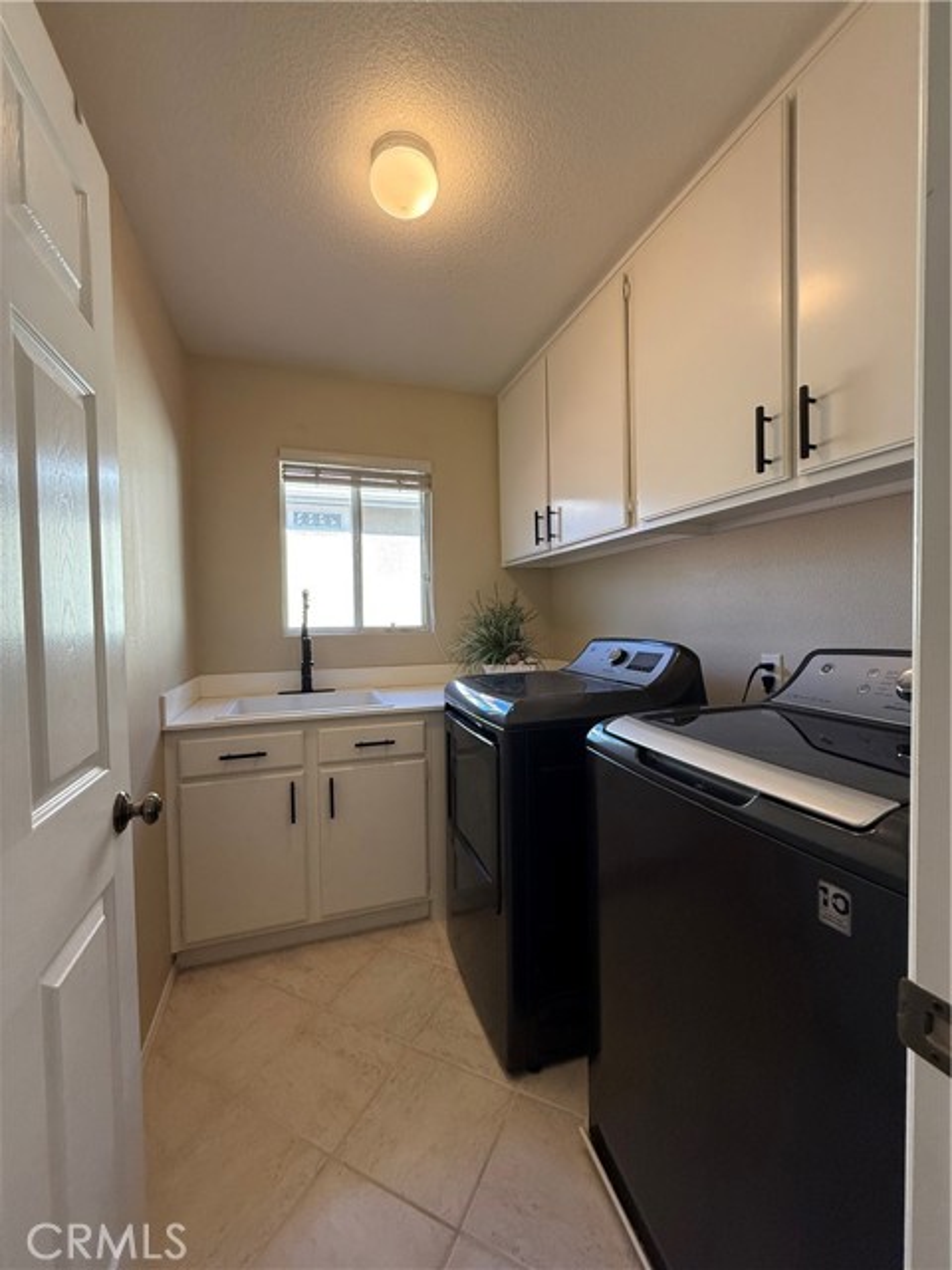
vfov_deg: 102.1
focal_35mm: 14
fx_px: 513
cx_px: 476
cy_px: 635
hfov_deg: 85.7
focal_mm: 2.22
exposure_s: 1/120
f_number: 2.2
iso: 250
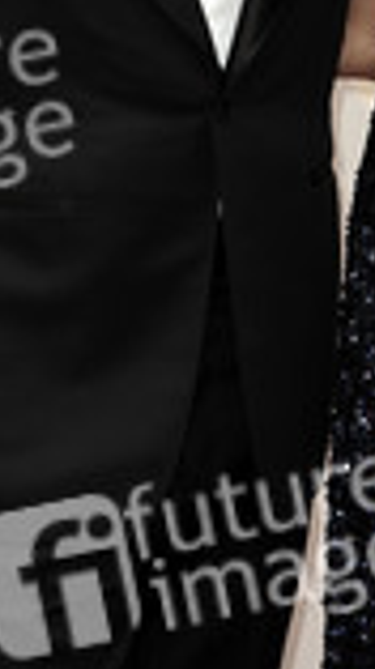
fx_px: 4963
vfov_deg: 7.7
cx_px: 322
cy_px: -81
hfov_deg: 4.3
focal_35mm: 280
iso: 800
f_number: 6.3
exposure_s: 1/250
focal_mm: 105
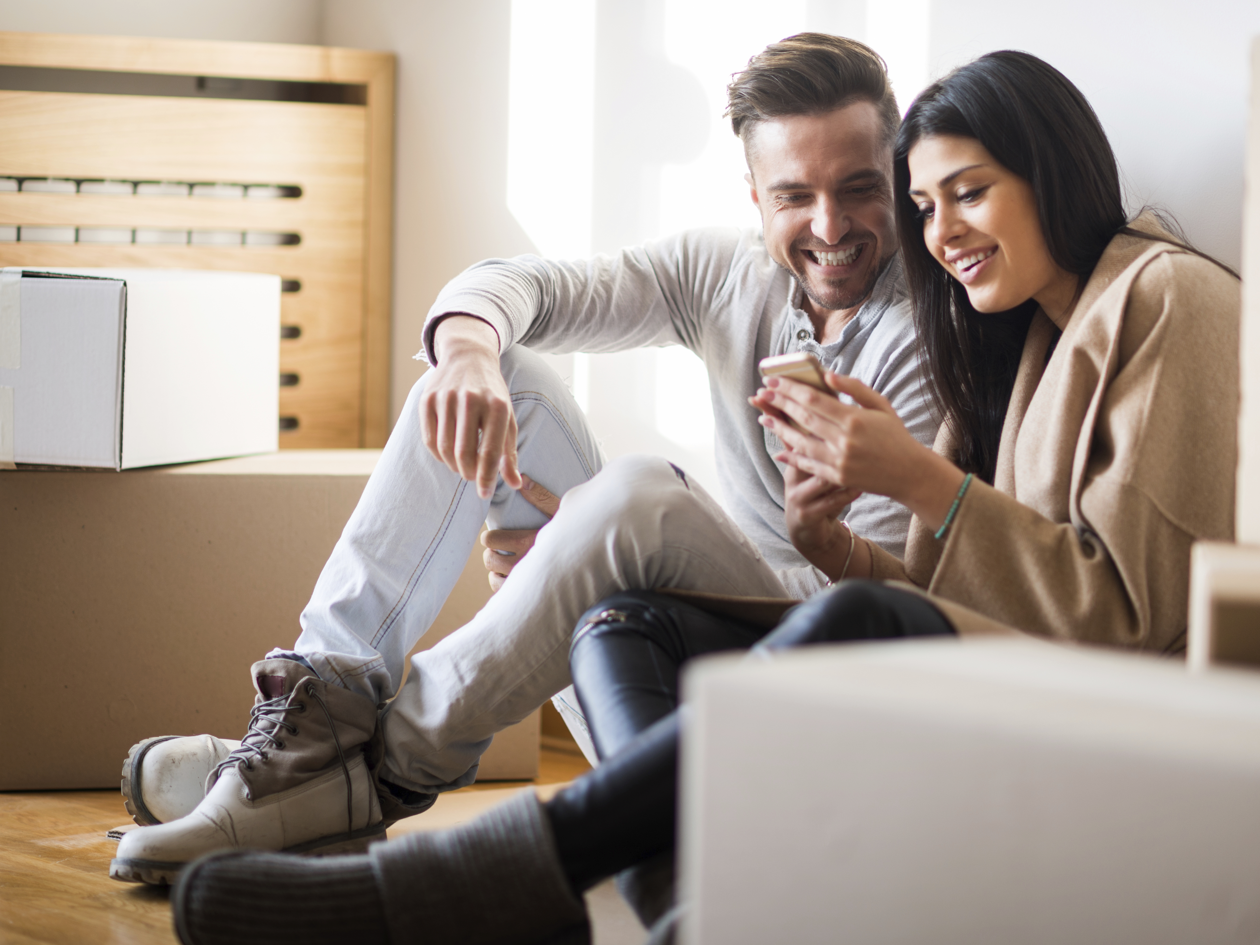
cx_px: 652
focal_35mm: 104
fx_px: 3786
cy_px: 465
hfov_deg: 18.9
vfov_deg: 14.2
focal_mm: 85
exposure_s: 1/320
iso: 100
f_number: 1.6
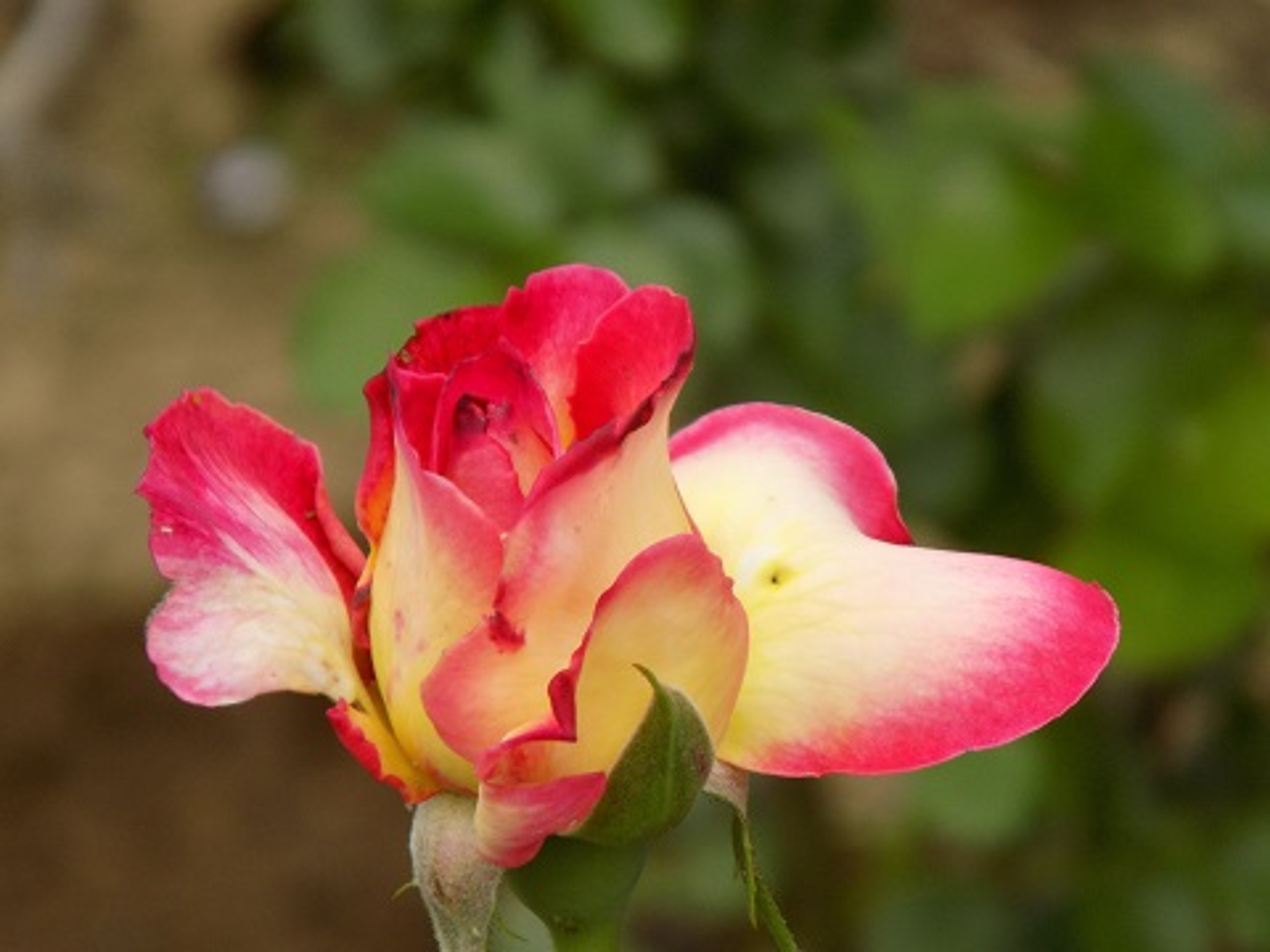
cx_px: 635
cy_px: 476
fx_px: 21463
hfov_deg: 3.4
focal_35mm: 585
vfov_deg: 2.5
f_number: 5.9
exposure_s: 1/125
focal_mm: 104
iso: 125
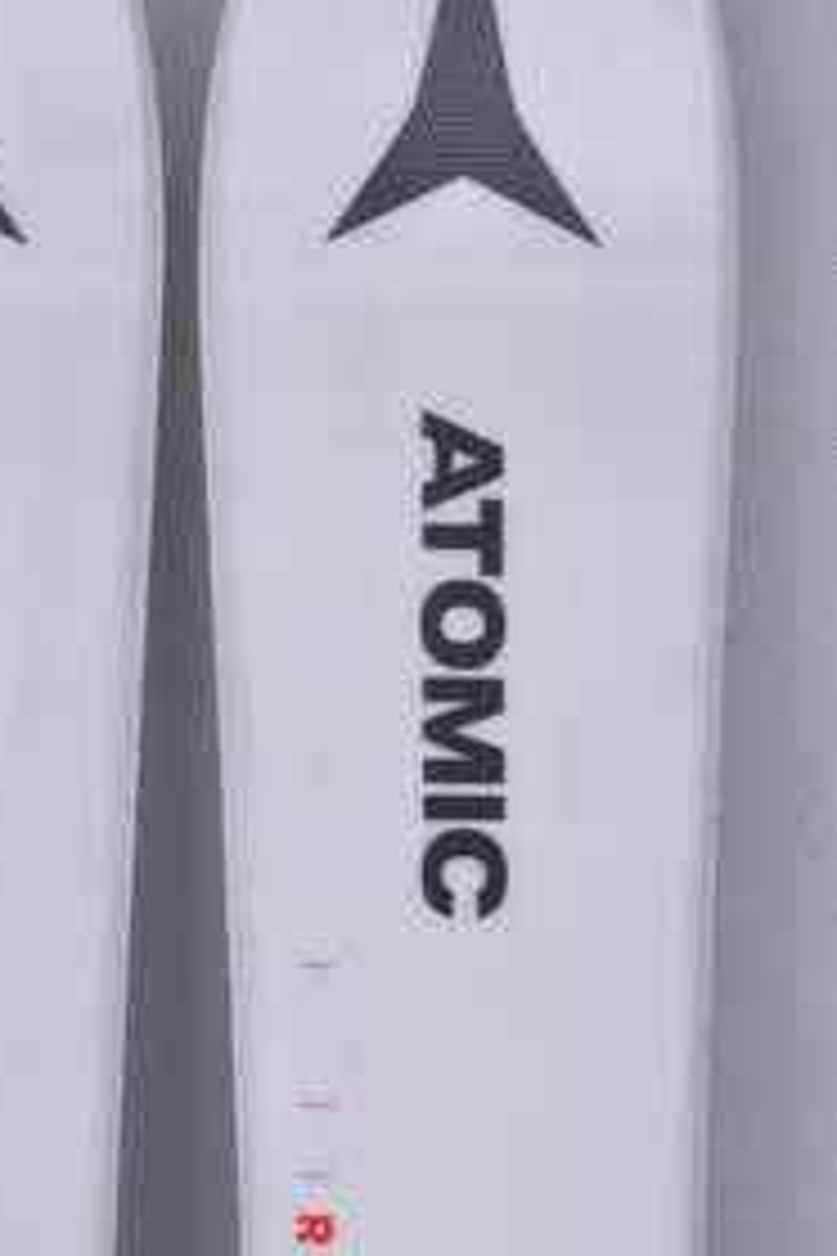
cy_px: 756
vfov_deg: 8.1
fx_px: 8851
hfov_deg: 5.4
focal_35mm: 254
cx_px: 173
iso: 3200
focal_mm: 105
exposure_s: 1/125
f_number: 9.5
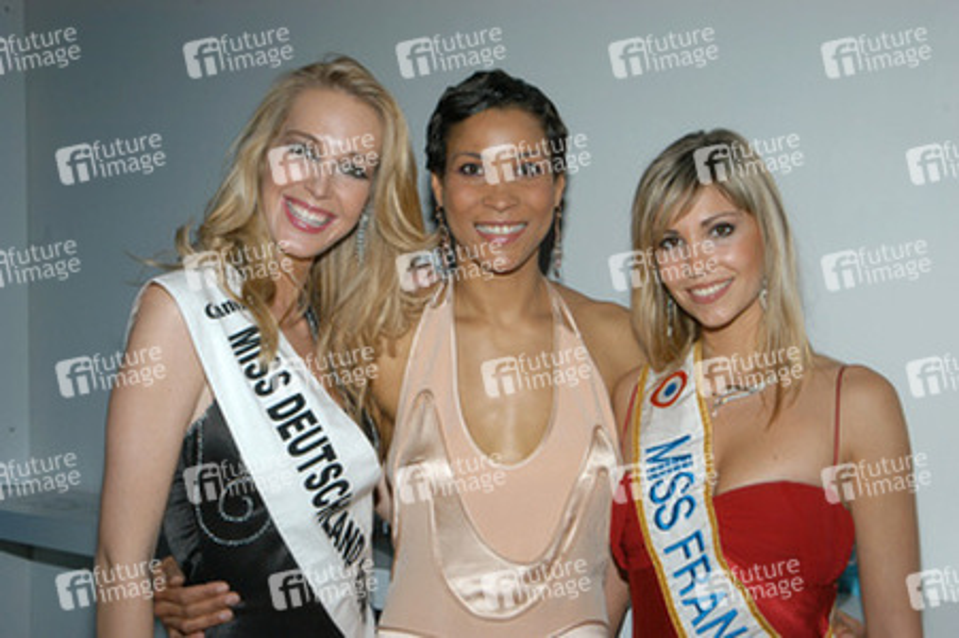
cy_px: 319
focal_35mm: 57
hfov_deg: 35.1
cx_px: 480
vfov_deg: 23.7
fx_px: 1517
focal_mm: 38
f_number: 6.3
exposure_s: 1/160
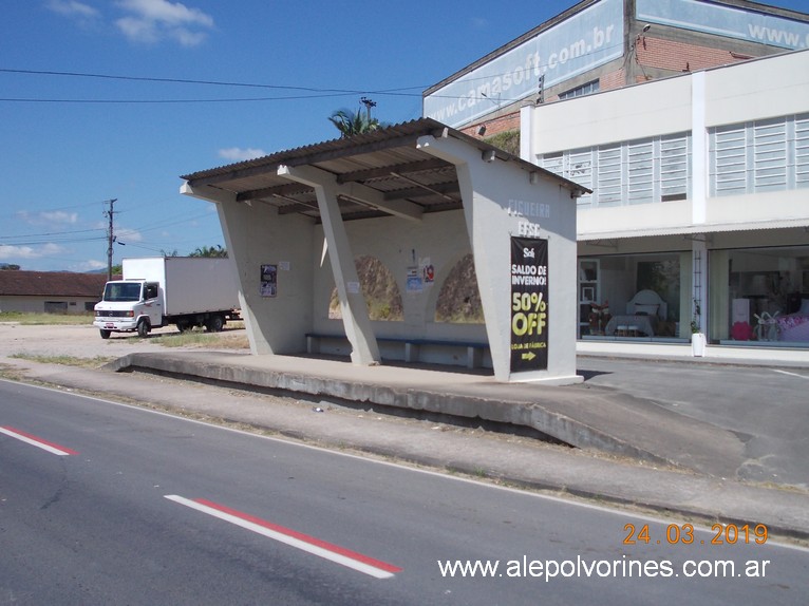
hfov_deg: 49.0
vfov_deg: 37.7
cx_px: 404
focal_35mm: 38
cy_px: 303
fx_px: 888
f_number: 6.2
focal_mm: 5.3
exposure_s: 1/400
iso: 80
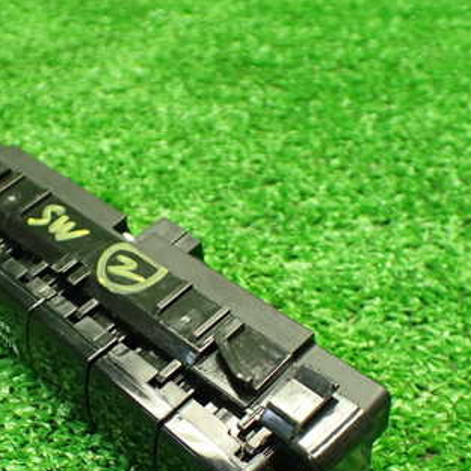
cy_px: 325
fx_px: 785
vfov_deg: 33.0
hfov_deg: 32.9
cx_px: 137
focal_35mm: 51
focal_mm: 5.4
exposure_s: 1/125
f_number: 2.3
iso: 800
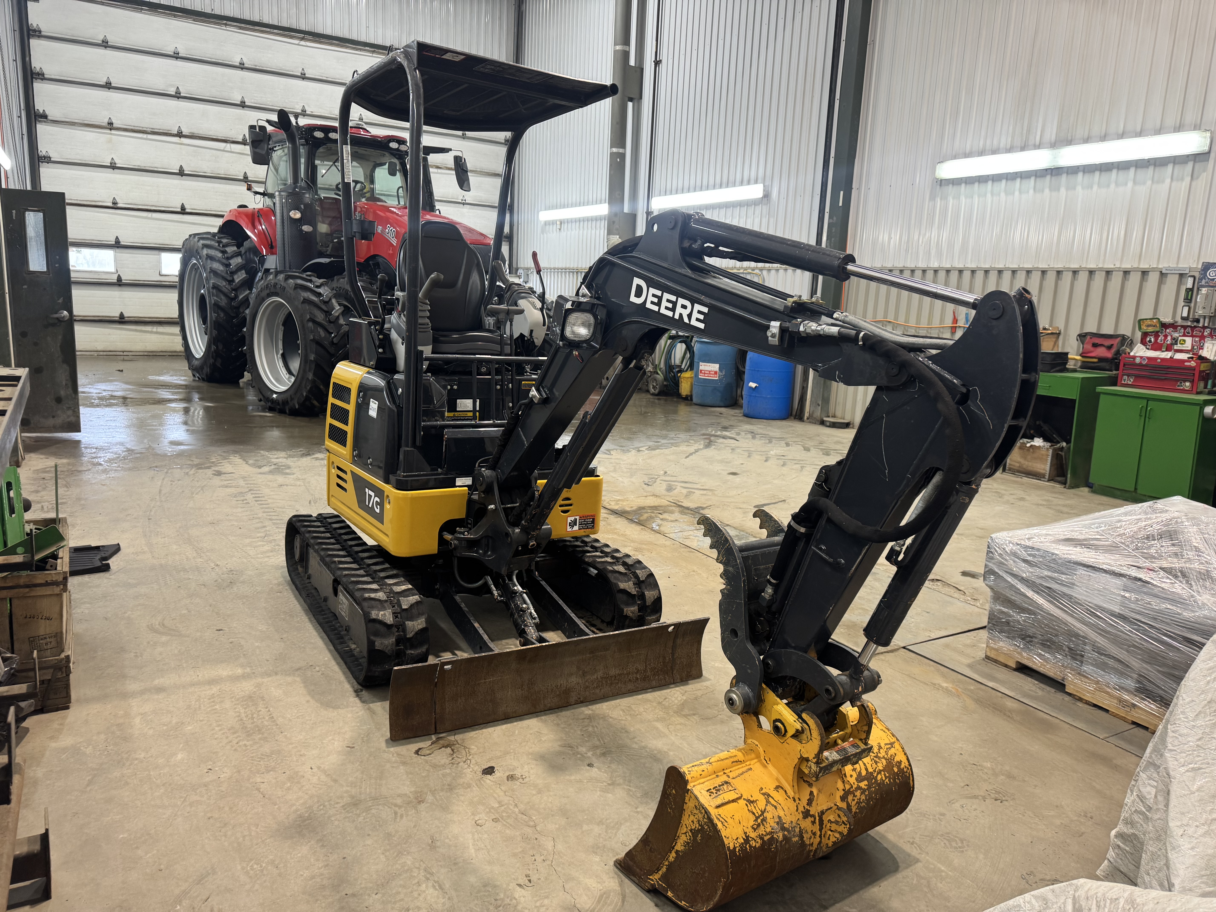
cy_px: 456
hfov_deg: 71.6
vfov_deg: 56.8
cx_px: 608
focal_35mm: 24
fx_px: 843
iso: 125
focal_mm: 6.76
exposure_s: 1/60
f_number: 1.78
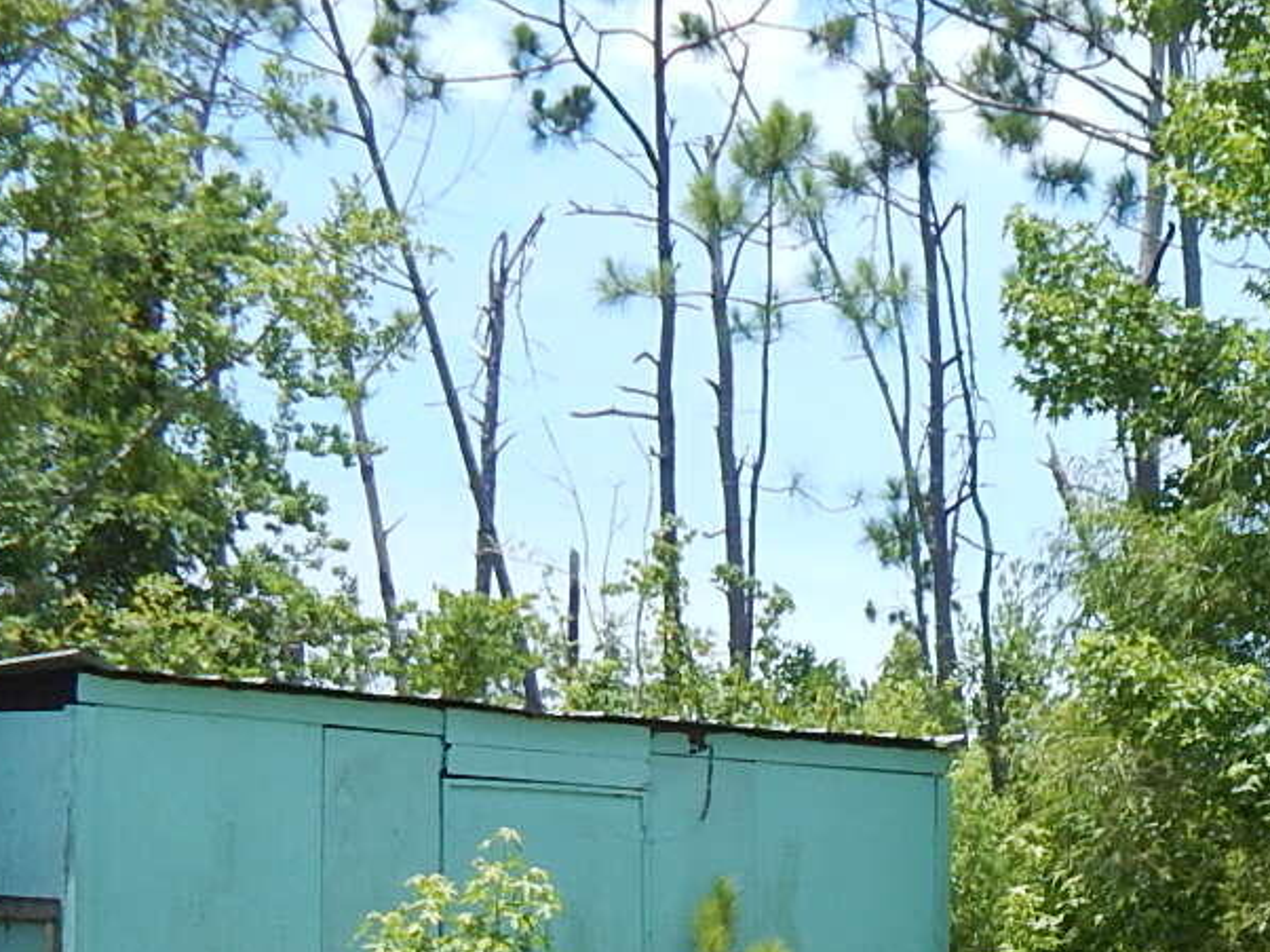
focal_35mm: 117
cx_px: 1521
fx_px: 4291
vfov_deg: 12.1
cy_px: 1442
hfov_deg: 16.2
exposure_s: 1/800
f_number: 3.2
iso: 125
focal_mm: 5.6
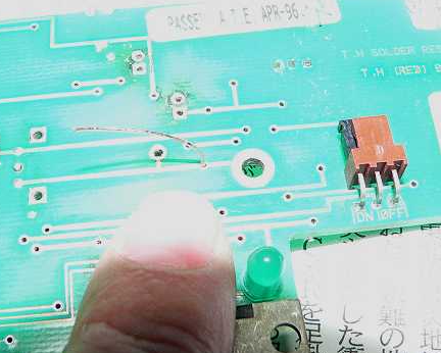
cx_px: 213
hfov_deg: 36.0
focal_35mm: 52
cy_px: 188
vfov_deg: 29.2
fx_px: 679
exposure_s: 1/100
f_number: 4
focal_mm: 6
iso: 400
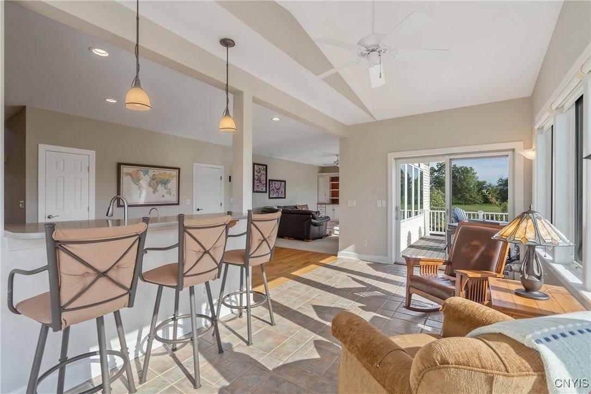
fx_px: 263
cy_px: 197
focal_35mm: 16
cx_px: 296
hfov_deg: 96.7
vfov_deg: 73.7
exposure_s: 1/80
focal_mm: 16
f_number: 9
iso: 200
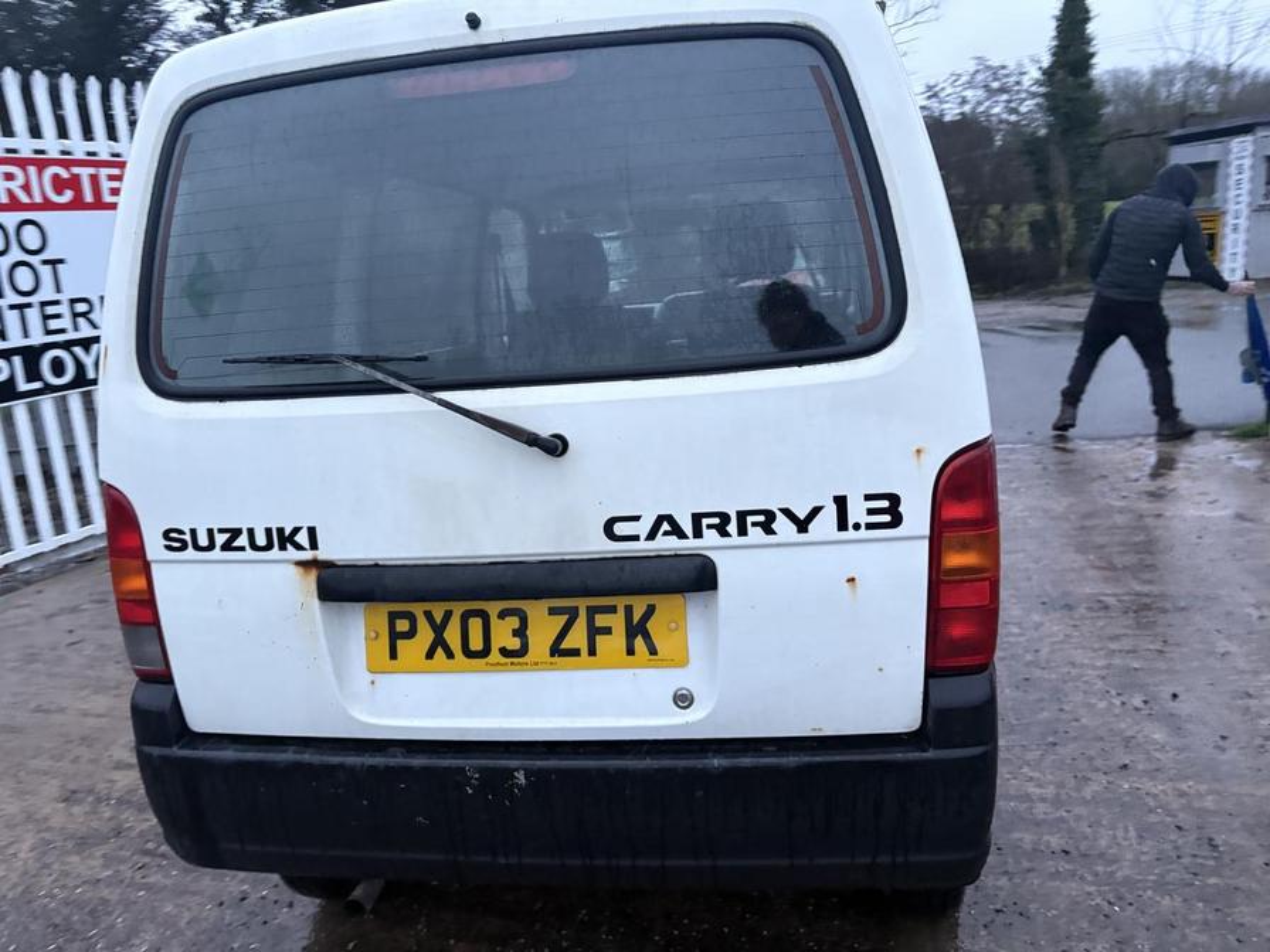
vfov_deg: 53.1
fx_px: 954
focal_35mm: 26
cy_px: 476
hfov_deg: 67.3
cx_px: 635
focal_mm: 5.96
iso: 400
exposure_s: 1/60
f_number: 1.6
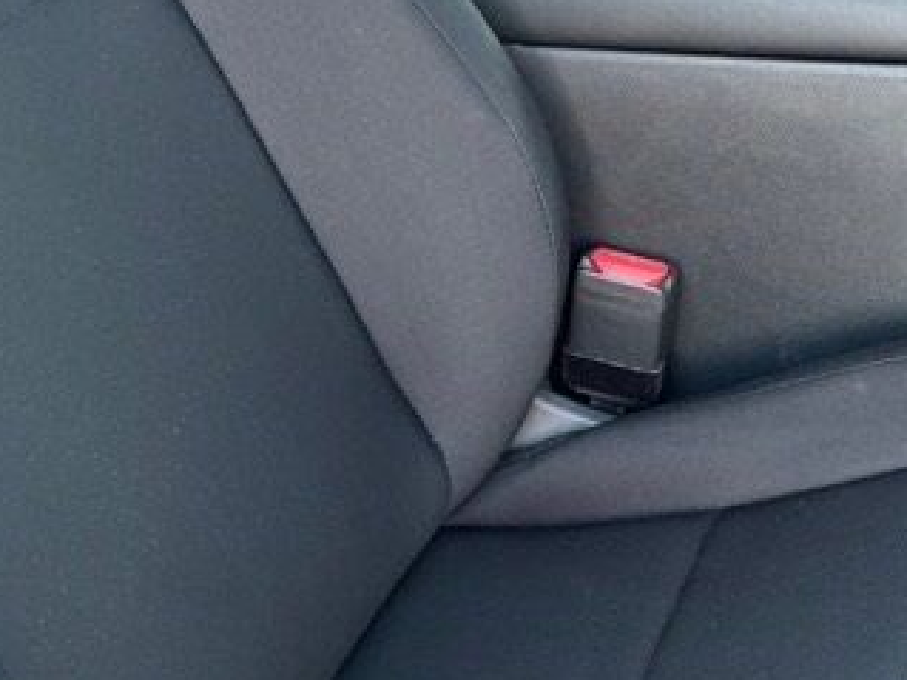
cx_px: 935
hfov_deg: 24.1
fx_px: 2017
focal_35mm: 77
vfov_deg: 19.1
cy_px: 347
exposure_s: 1/121
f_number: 1.78
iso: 160
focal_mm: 6.76
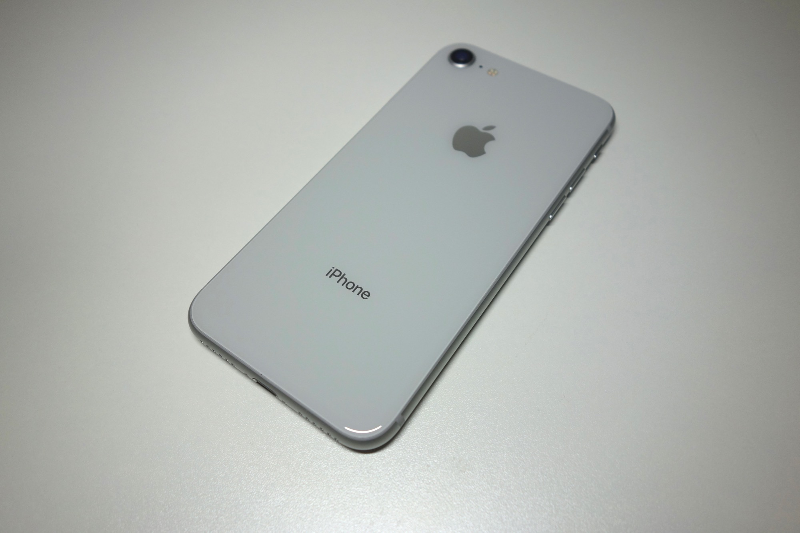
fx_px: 622
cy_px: 266
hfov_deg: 65.5
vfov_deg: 46.4
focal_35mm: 28
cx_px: 400
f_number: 3.2
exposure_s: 1/200
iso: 125
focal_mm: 10.4
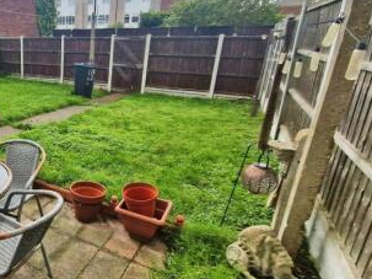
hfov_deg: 59.0
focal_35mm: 25
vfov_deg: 54.7
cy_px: 125
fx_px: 269
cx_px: 36
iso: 50
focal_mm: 2.2
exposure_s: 1/247
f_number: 2.2
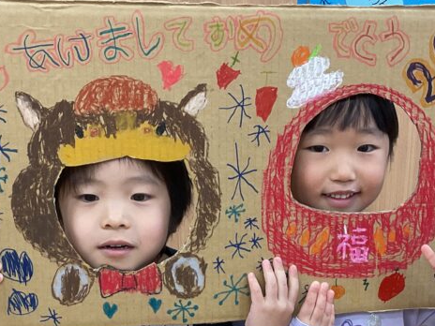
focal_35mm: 64
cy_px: 274
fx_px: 804
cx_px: 226
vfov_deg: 22.5
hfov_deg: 30.3
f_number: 1.8
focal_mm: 3
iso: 64
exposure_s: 1/120
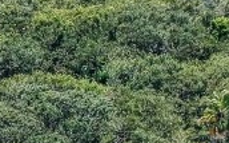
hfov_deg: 10.3
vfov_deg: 7.7
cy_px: 330
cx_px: -421
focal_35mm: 158
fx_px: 985
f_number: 2.6
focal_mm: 4.49
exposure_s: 1/1000
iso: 100
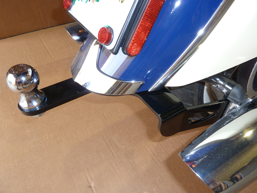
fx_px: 186
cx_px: 128
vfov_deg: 54.9
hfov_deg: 69.4
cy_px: 96
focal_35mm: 25
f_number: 3.3
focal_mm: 4.1
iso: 100
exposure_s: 1/30
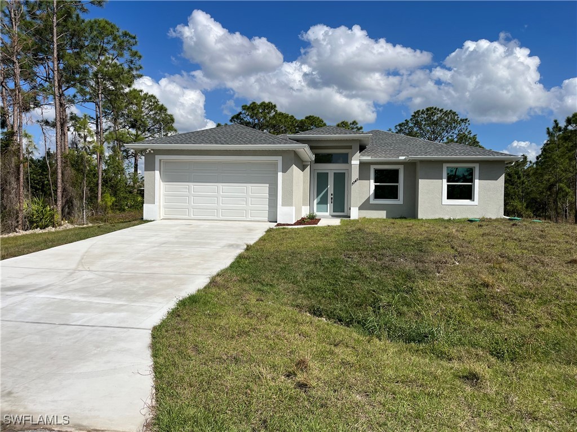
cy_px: 216
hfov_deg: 67.3
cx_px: 288
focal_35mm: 26
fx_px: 433
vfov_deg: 53.1
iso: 50
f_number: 1.6
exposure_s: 1/6897
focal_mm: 5.1
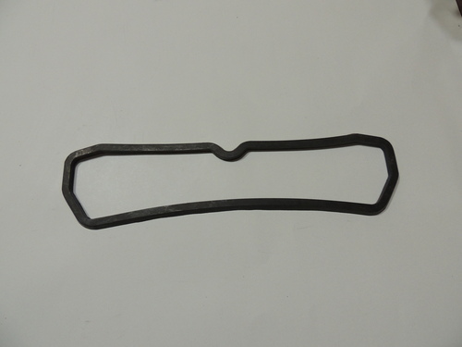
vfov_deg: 56.8
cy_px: 174
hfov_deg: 71.6
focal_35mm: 24
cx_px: 231
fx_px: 320
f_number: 3
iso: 400
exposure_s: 1/25
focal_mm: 4.3
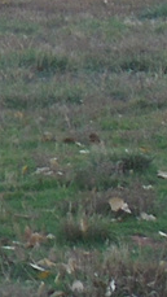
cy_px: 4
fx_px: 3672
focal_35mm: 467
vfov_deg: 4.6
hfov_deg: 2.5
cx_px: -835
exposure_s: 1/50
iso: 100
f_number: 4
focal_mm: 8.7
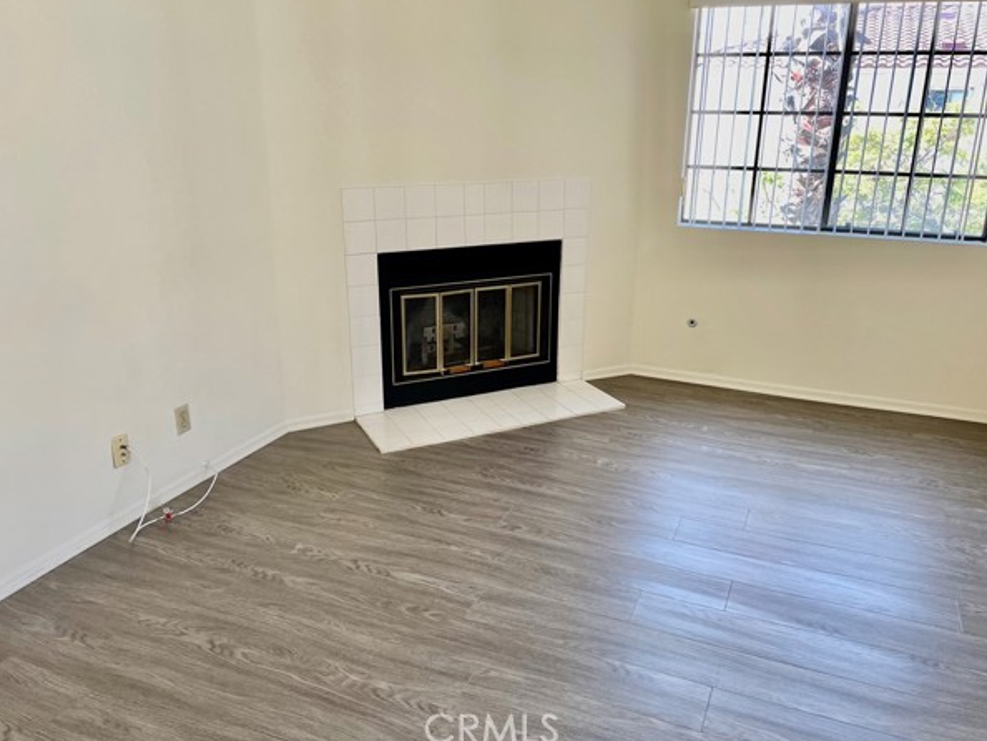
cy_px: 354
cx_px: 498
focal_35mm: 28
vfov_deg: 49.8
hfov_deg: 63.4
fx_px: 799
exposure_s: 1/120
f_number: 1.6
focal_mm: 4.2
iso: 80
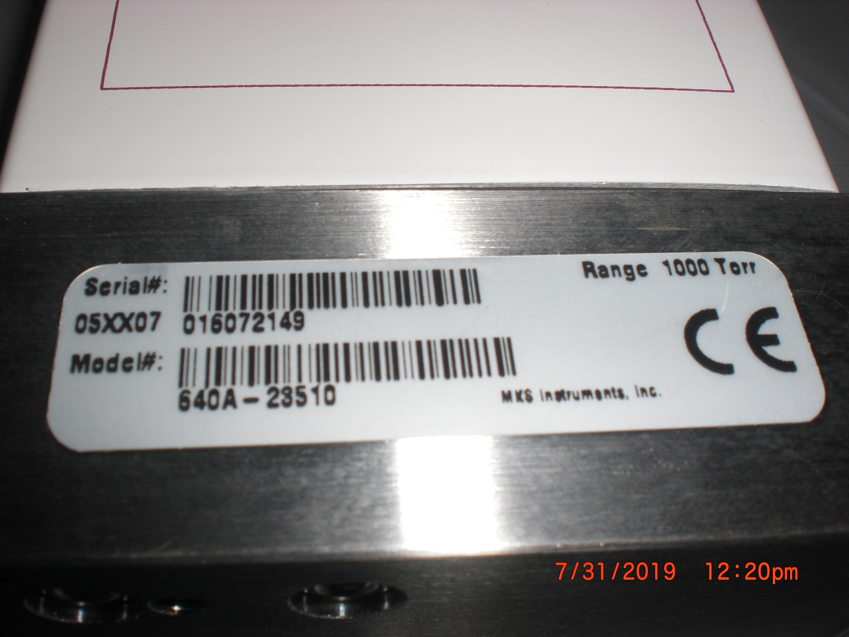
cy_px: 318
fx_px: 932
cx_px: 424
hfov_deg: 49.0
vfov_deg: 37.7
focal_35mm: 38
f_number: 5.6
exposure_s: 1/60
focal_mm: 6.3
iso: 64
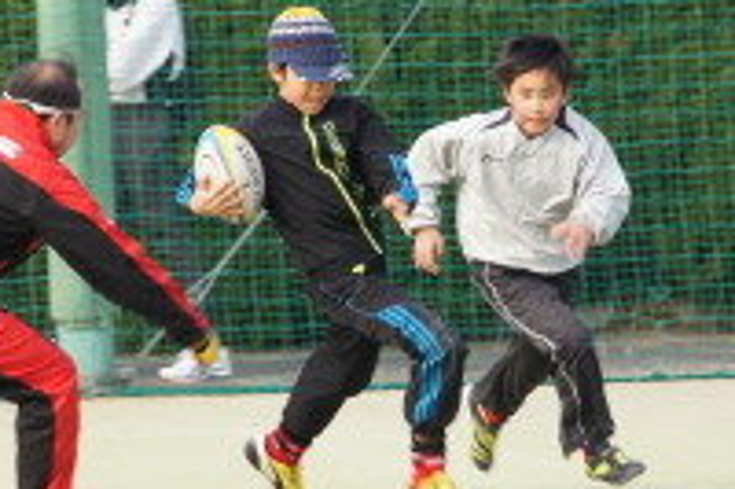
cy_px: 313
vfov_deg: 2.7
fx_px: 10490
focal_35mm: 514
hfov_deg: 4.0
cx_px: 489
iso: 400
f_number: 10
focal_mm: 137
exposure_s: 1/160
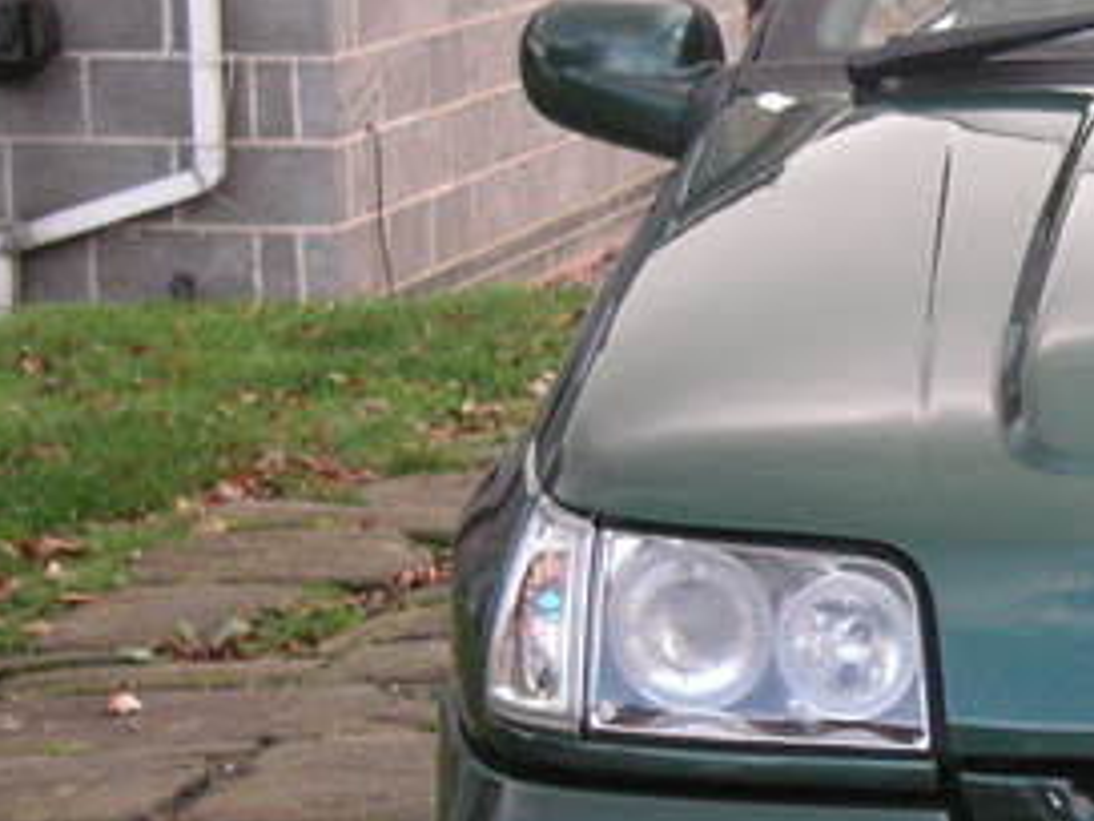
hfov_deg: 12.3
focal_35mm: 153
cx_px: 1589
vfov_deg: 9.7
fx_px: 4835
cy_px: 620
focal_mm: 8.6
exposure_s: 1/180
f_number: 3.6
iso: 160
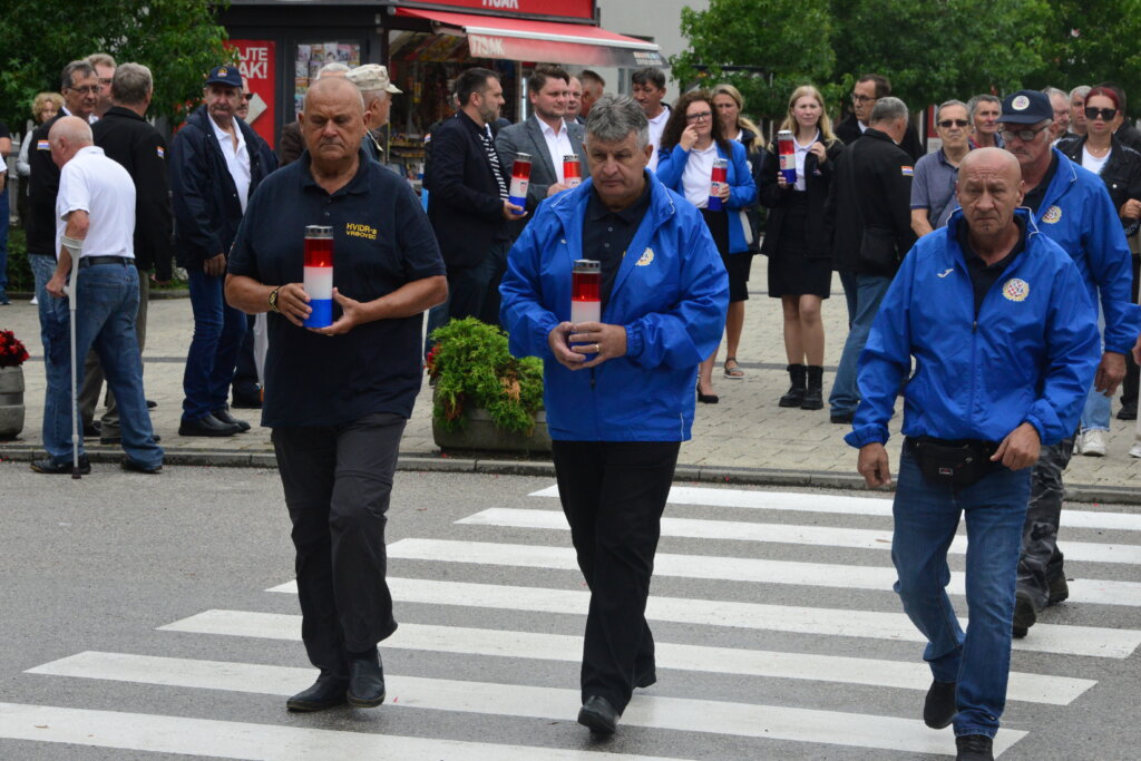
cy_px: 380
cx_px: 570
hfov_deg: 17.6
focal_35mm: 116
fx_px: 3677
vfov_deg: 11.8
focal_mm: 116
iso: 4000
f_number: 14
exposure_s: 1/800
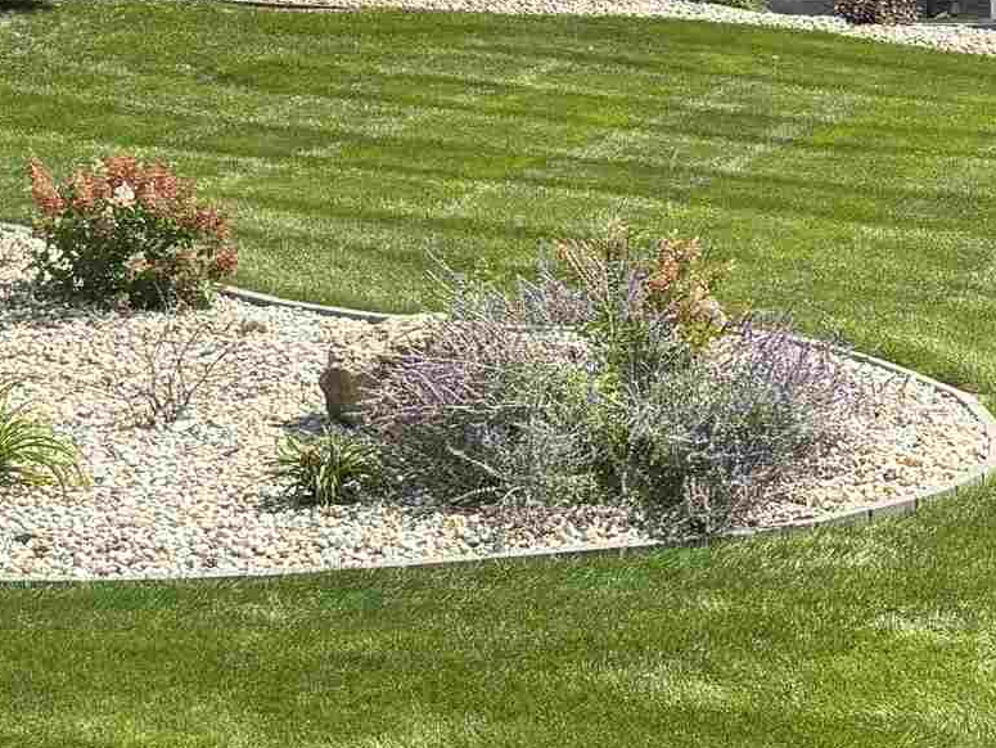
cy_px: 198
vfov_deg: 14.3
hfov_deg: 18.4
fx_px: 2965
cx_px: 1081
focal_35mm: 103
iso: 50
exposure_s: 1/1667
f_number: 1.6
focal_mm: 5.96
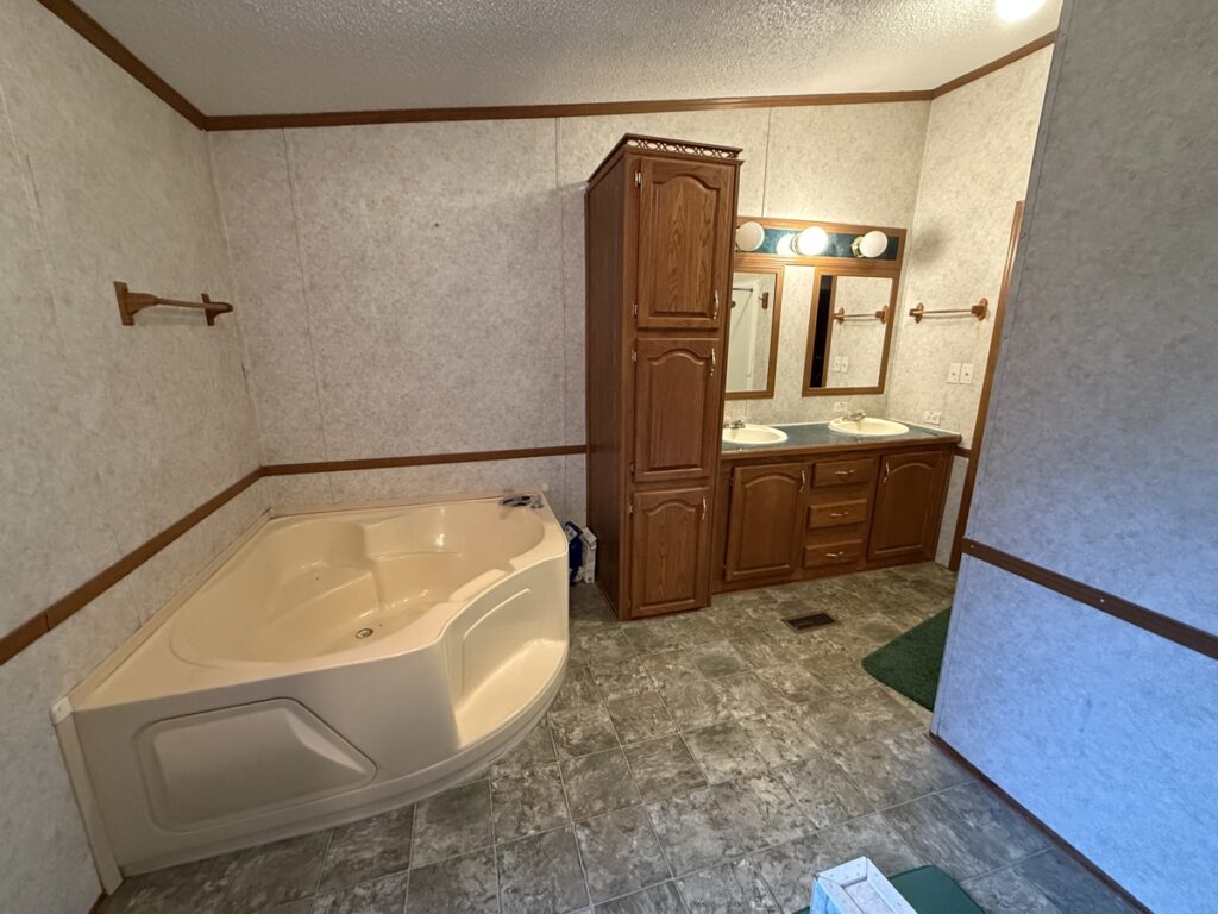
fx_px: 493
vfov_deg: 85.7
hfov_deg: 102.1
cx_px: 609
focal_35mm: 14
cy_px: 457
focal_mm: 2.22
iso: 800
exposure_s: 1/60
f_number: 2.2
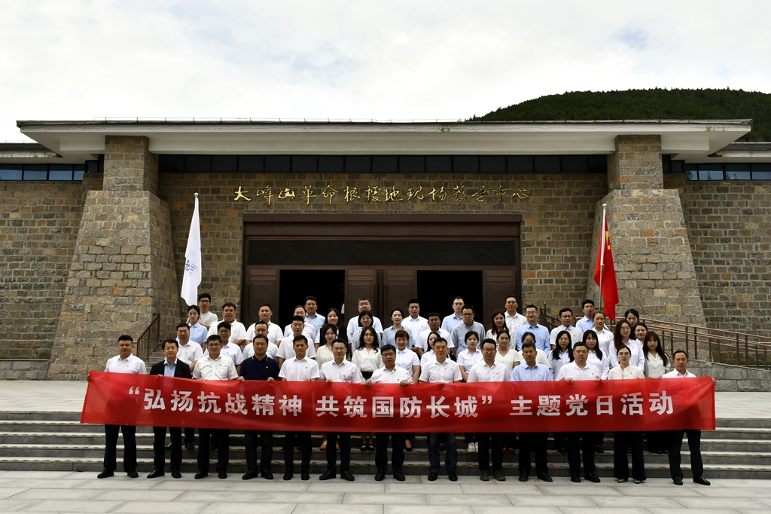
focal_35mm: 33
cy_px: 257
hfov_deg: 57.2
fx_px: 706
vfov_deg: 39.9
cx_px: 386
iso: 400
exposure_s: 1/500
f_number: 11
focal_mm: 22
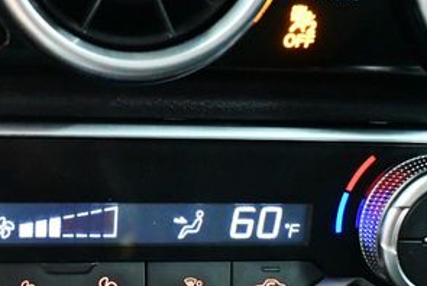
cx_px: 59
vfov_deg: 17.4
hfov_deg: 25.3
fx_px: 927
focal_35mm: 78
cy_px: 226
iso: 12800
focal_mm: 18
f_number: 3.5
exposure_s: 1/60
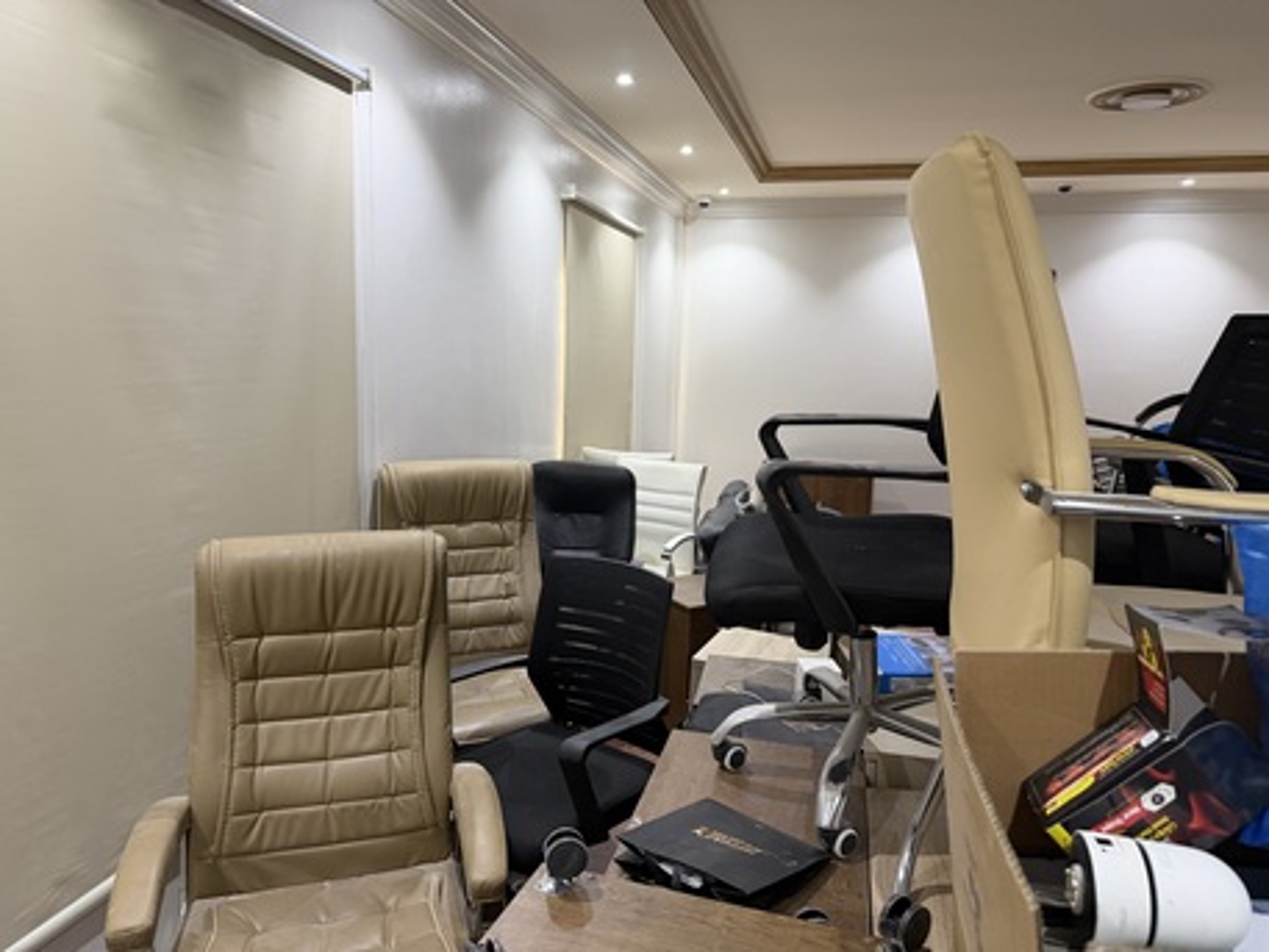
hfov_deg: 71.6
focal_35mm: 24
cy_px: 476
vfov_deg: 56.8
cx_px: 634
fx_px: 880
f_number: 1.78
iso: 320
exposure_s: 1/60
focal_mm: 6.76
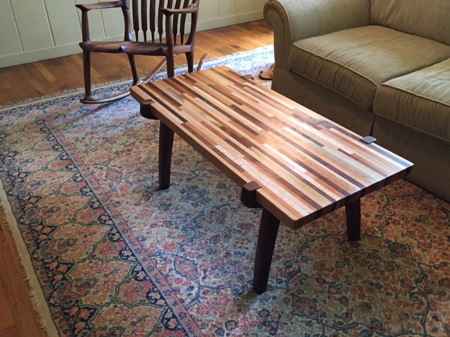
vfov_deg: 40.7
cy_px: 158
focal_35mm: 35
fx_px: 455
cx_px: 271
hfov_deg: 52.2
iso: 200
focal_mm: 4.15
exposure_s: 1/30
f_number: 2.2
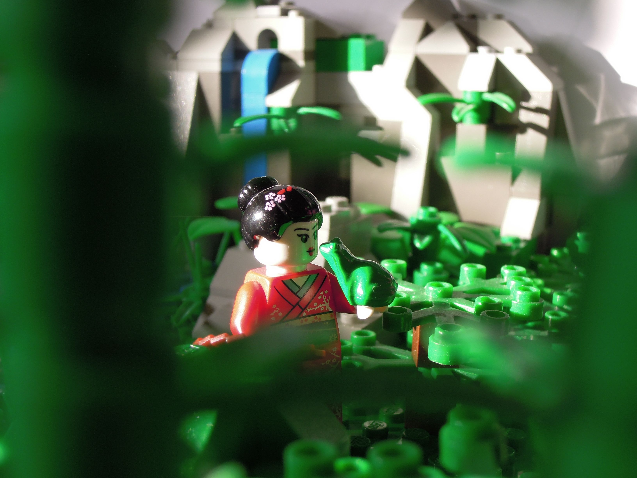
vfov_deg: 26.6
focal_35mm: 55
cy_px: 239
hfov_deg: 34.9
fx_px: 1012
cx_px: 318
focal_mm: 9.9
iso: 160
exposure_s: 1/160
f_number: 4
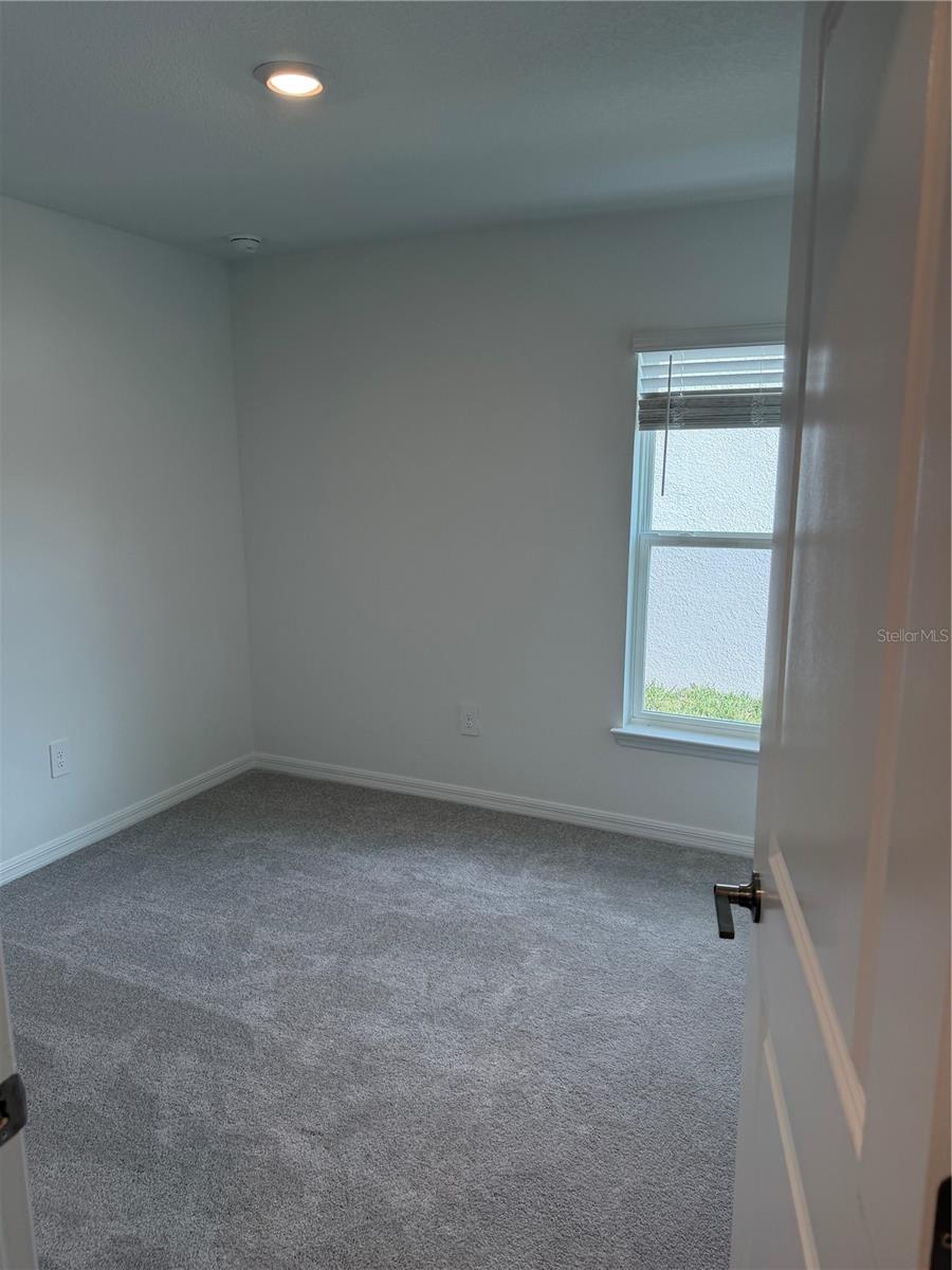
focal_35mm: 24
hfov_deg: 56.8
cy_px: 635
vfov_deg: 71.6
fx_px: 880
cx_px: 476
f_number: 1.78
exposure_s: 1/182
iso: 100
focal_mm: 6.76
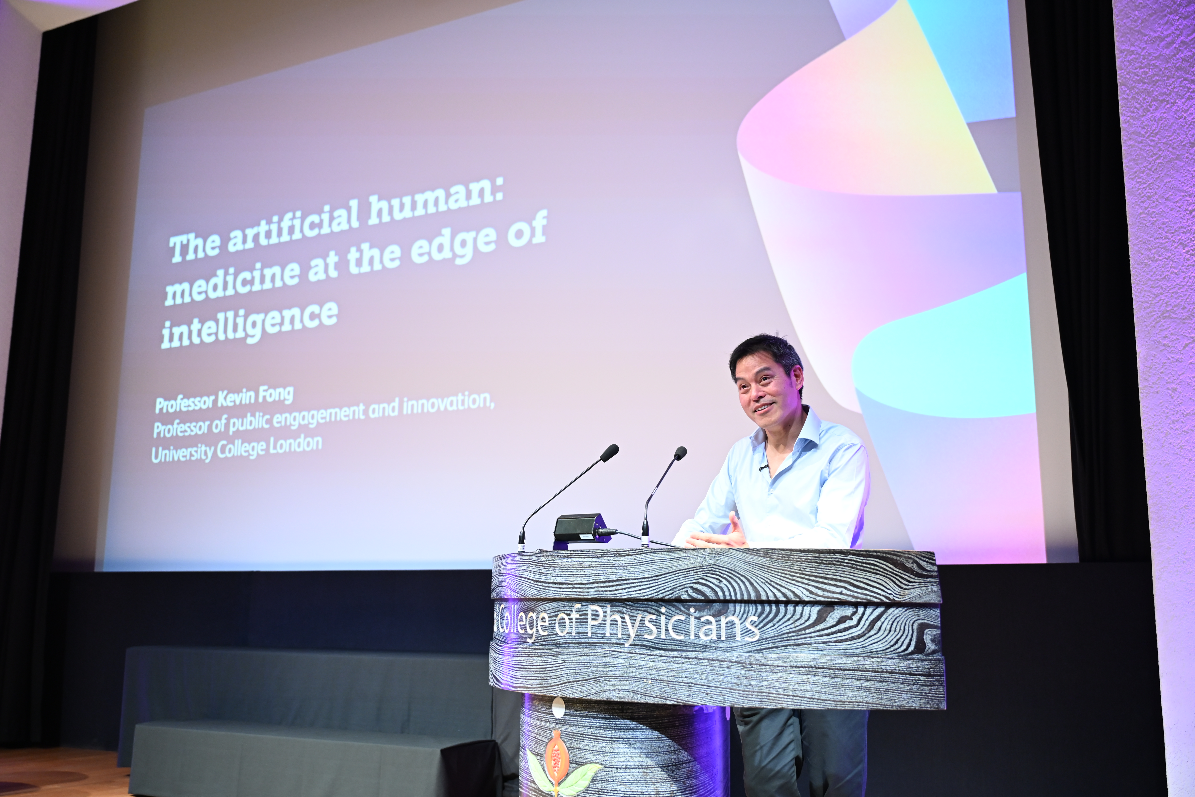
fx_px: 1162
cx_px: 598
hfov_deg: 54.4
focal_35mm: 35
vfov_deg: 37.9
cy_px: 398
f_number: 3.2
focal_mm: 35
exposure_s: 1/125
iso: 1600
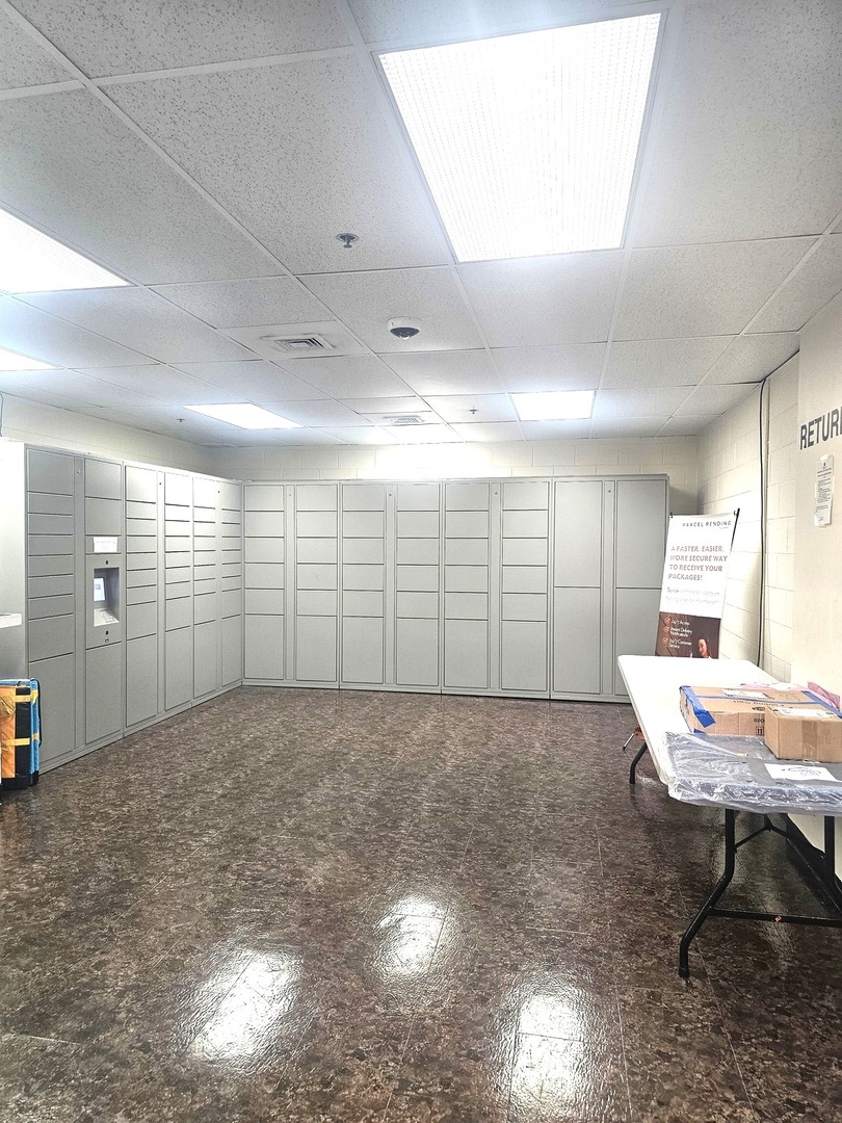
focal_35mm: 23
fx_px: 746
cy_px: 562
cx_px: 421
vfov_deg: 73.9
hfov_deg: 58.9
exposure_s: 1/120
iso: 200
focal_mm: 6.3
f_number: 1.7
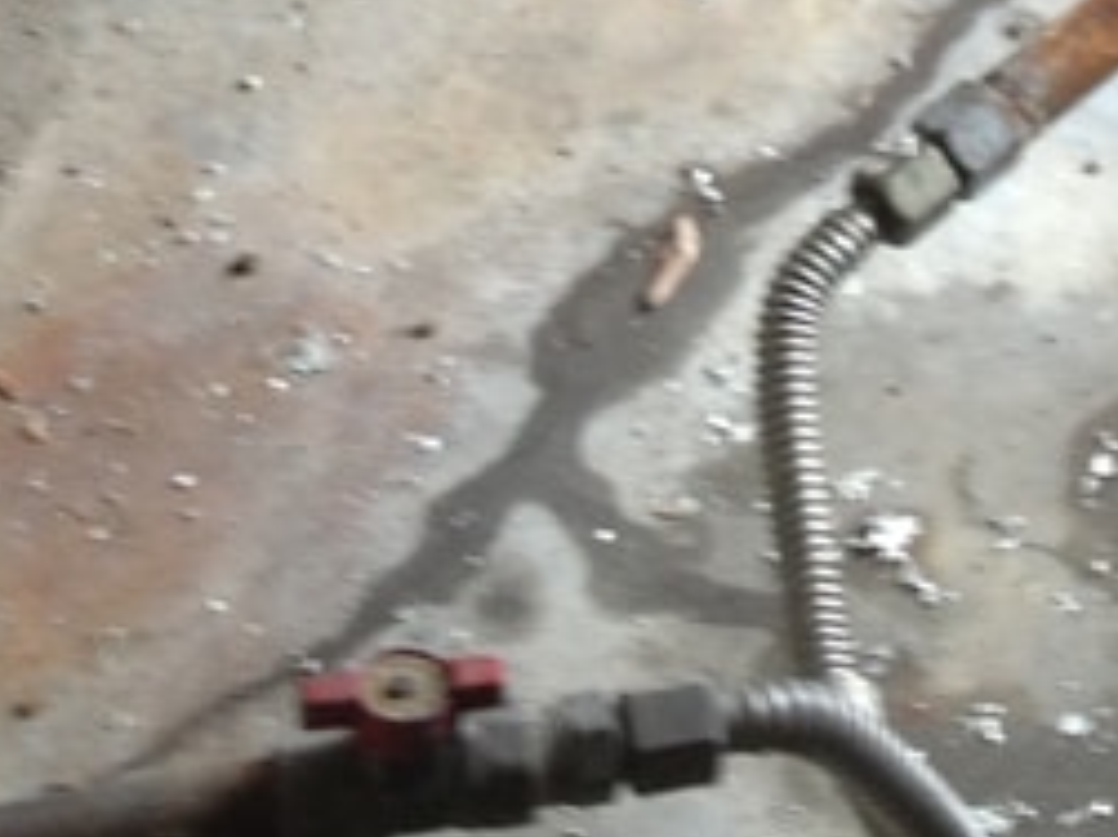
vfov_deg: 7.6
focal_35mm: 186
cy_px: -962
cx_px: 996
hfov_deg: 10.6
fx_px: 6004
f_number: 2.4
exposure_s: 1/30
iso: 64
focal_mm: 4.28
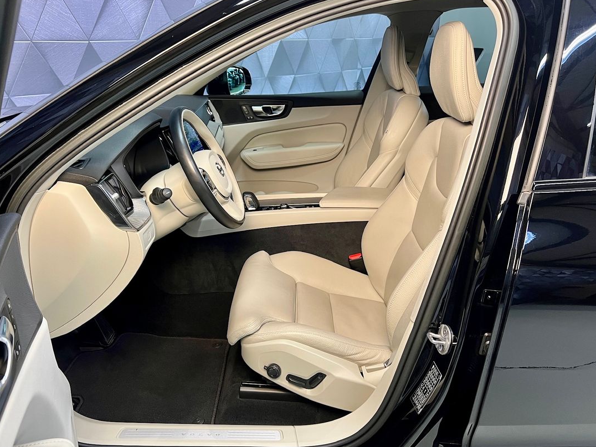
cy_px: 217
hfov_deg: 61.6
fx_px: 499
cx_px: 276
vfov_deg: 48.2
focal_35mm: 29
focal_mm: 5.7
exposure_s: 1/50
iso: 160
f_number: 1.5
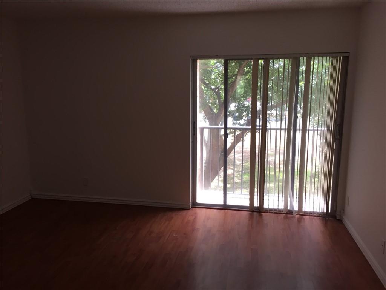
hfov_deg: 61.7
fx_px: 323
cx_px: 193
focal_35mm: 29
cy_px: 145
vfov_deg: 48.2
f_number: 2.2
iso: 32
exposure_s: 1/30
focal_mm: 4.15
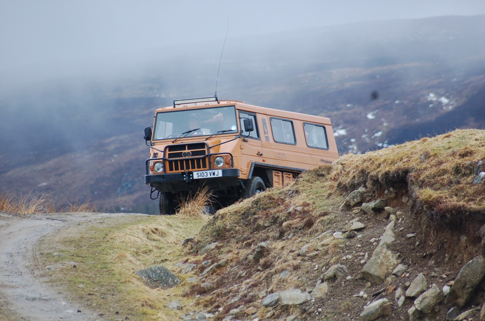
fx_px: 6052
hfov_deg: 4.6
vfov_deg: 3.0
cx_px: 242
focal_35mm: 450
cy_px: 160
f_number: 5.6
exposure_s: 1/500
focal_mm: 300
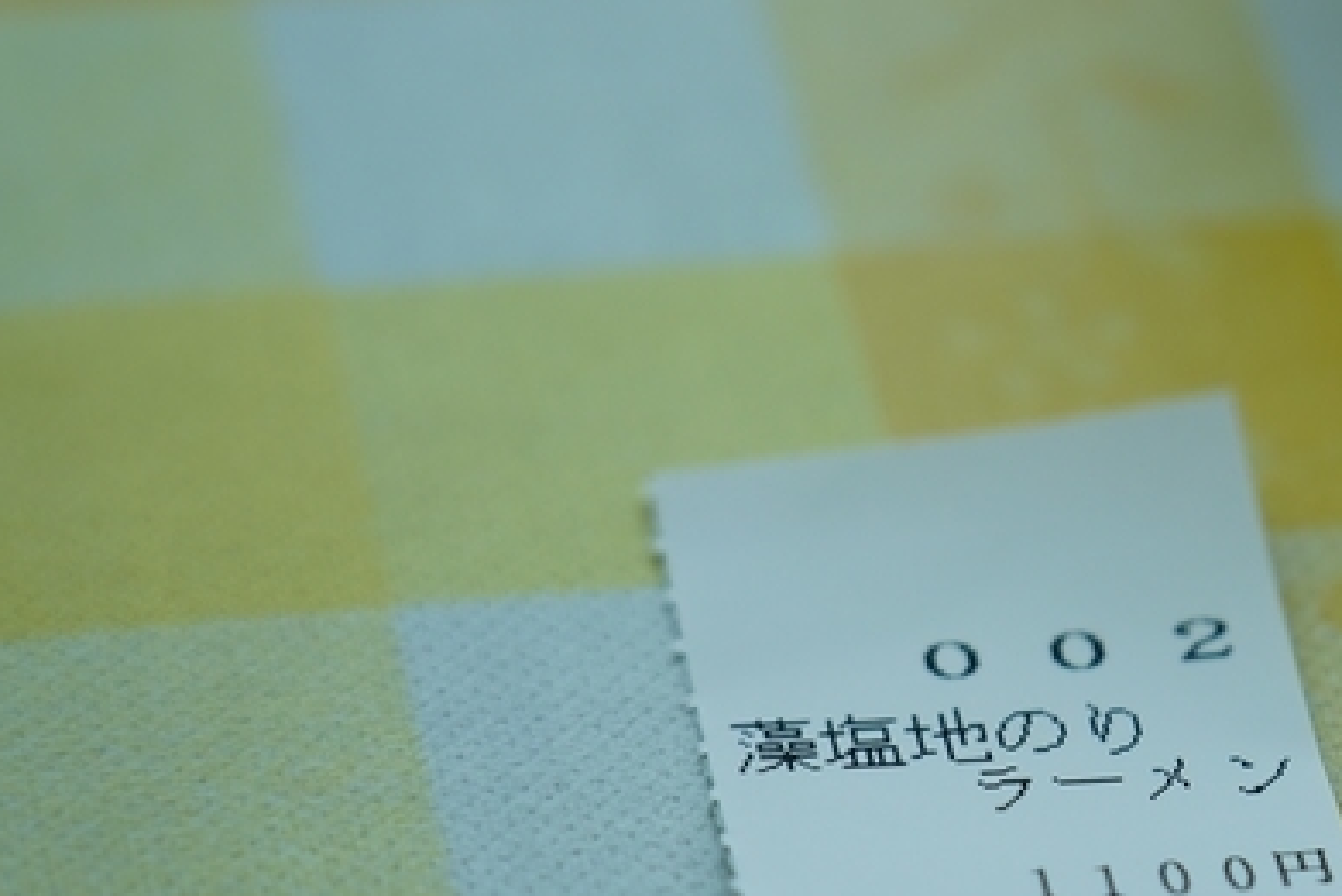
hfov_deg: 9.5
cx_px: 1308
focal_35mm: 215
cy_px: 463
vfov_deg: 6.4
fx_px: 8017
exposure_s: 1/125
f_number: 4
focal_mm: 105
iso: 160
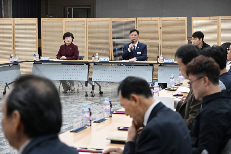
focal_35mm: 88
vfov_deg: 15.5
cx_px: 116
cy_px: 77
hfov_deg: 23.1
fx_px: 565
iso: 2500
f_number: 6.3
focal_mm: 88
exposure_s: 1/125
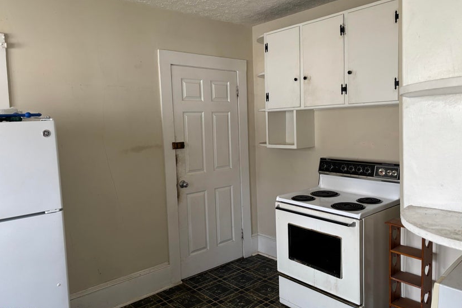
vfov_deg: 46.4
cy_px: 149
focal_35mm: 28
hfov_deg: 65.5
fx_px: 359
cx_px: 237
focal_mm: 5.96
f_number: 1.6
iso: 125
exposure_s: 1/84
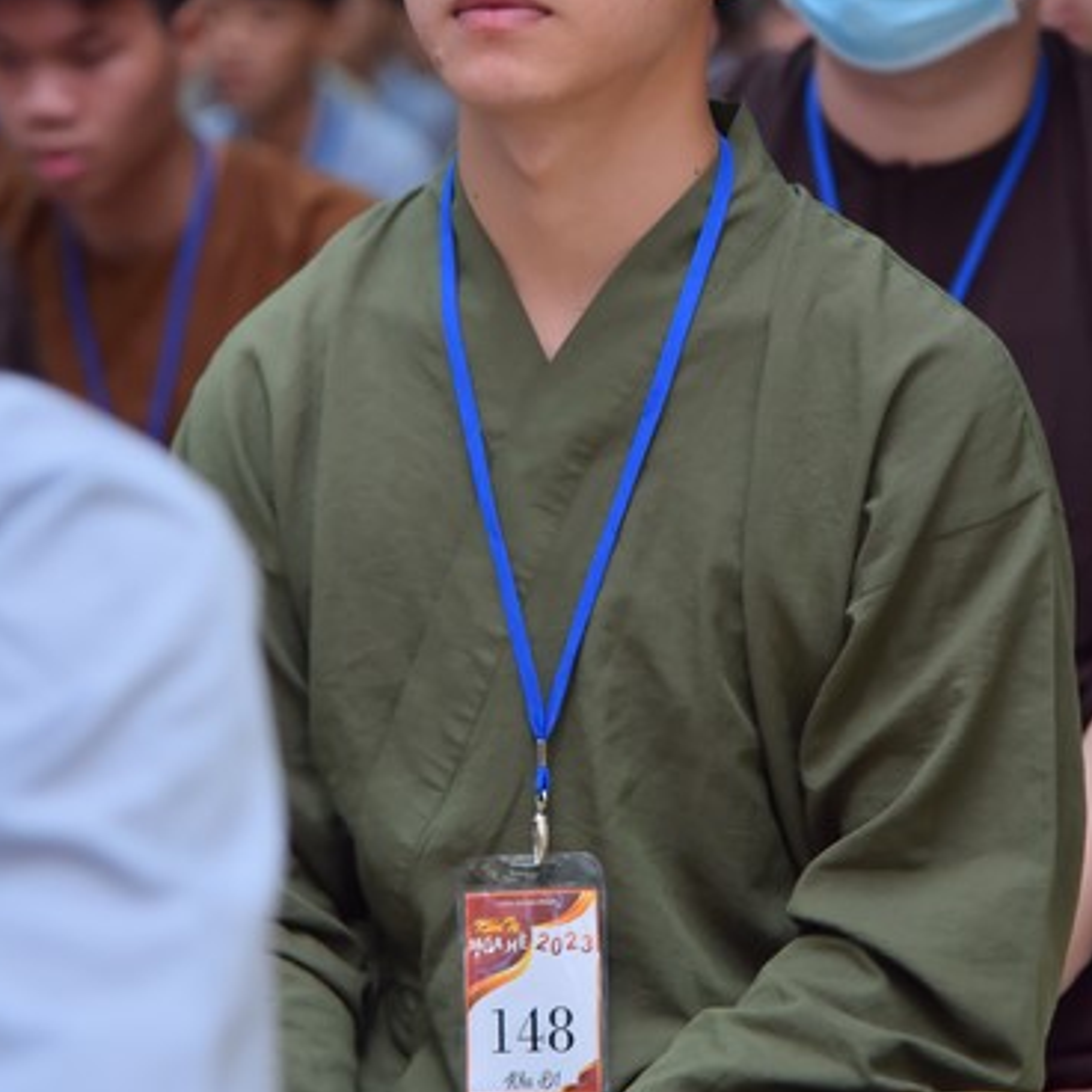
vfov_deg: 11.6
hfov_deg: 11.6
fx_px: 5354
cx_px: 515
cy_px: 451
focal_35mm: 150
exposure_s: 1/100
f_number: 4.5
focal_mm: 100
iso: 1000
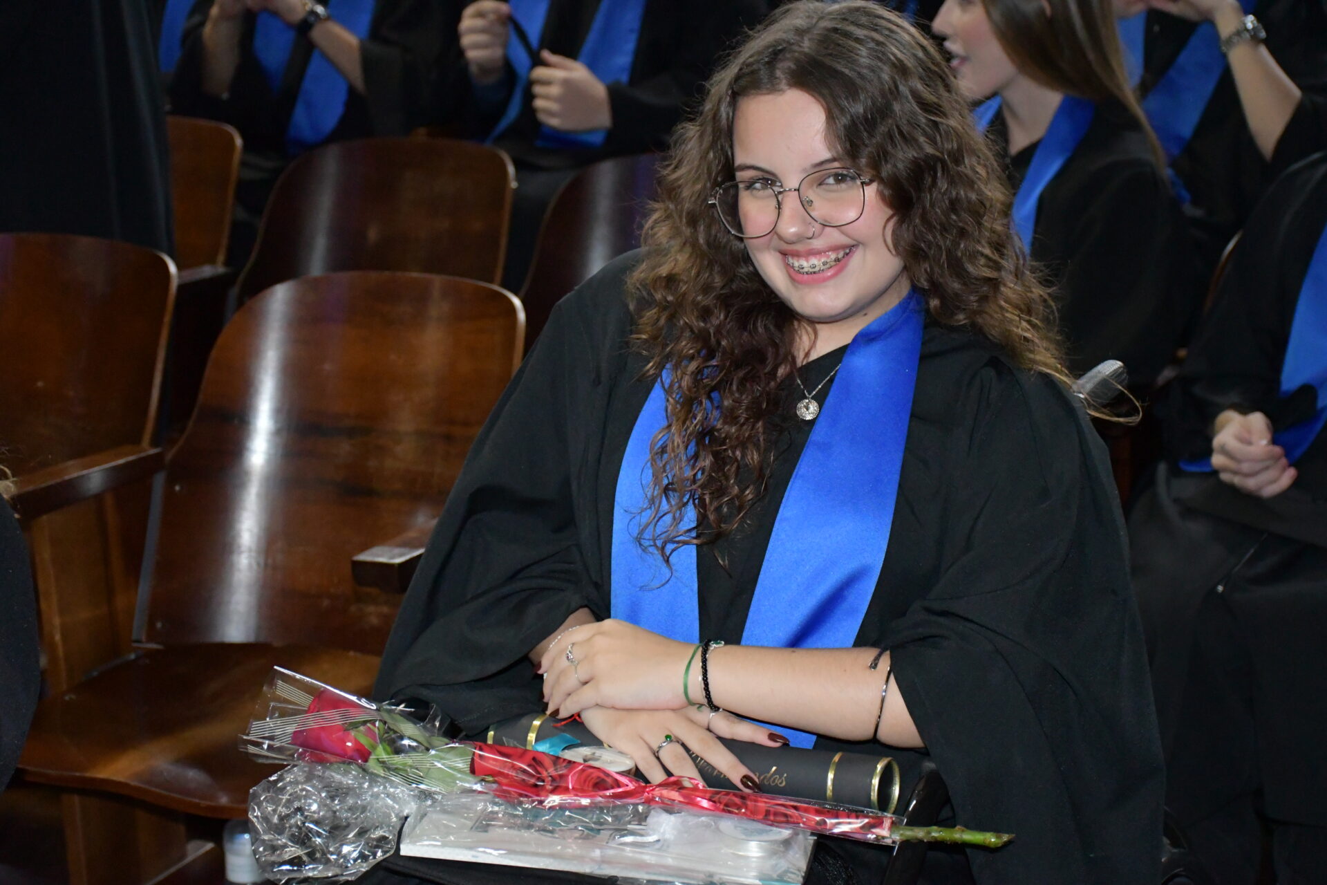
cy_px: 442
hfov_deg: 30.1
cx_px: 664
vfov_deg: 20.3
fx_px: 2470
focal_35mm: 67
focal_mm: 45
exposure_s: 1/60
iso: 6400
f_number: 4.5
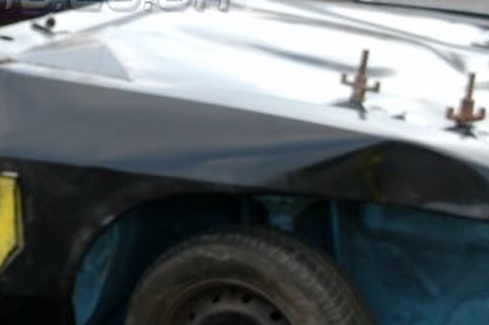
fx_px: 2593
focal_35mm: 191
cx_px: -158
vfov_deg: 7.2
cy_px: -2
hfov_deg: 10.5
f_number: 4.5
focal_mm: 34
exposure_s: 1/500
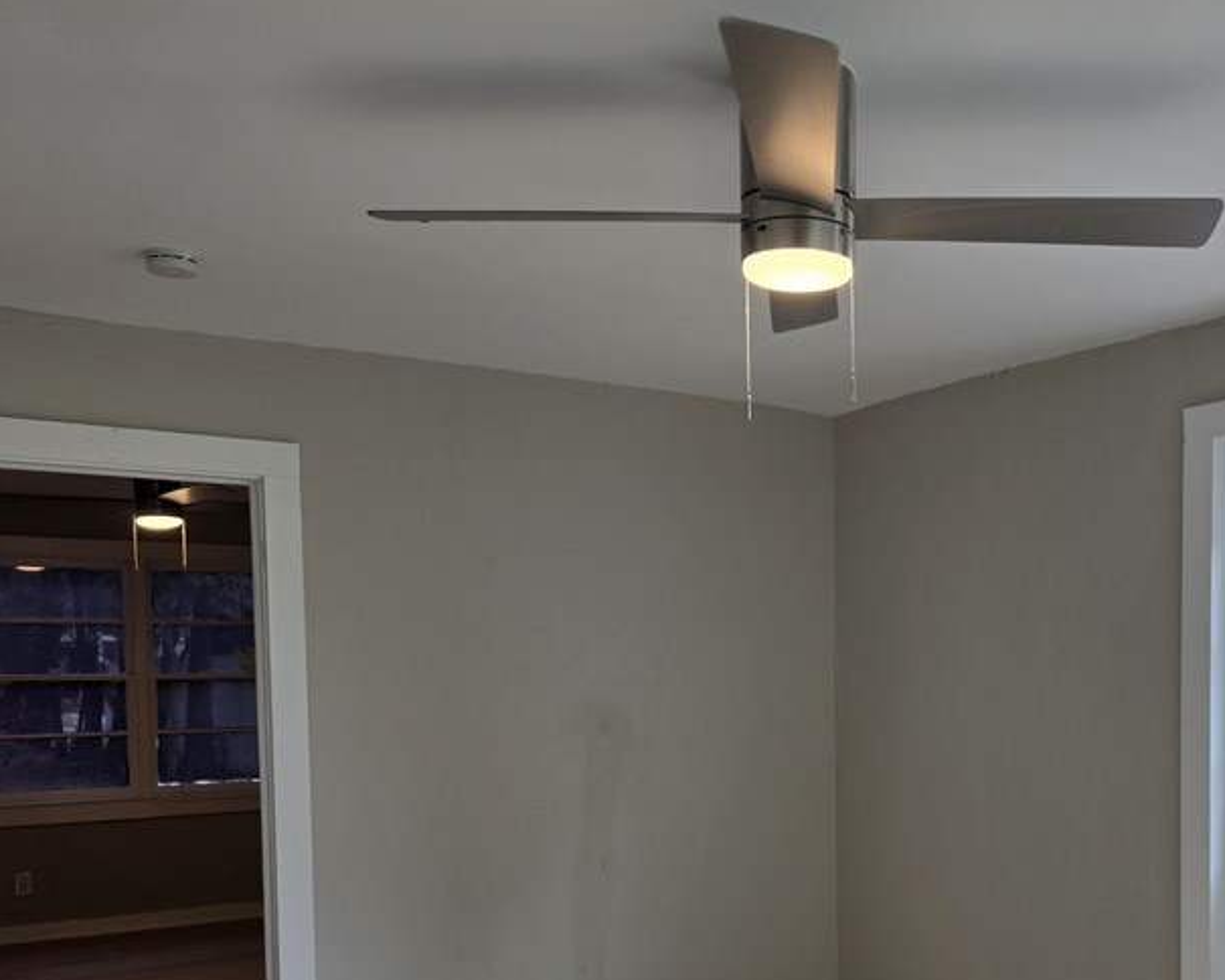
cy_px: 735
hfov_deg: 47.0
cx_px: 838
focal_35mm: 38
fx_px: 1378
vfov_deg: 38.2
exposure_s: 1/120
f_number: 1.7
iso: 25
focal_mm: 6.3
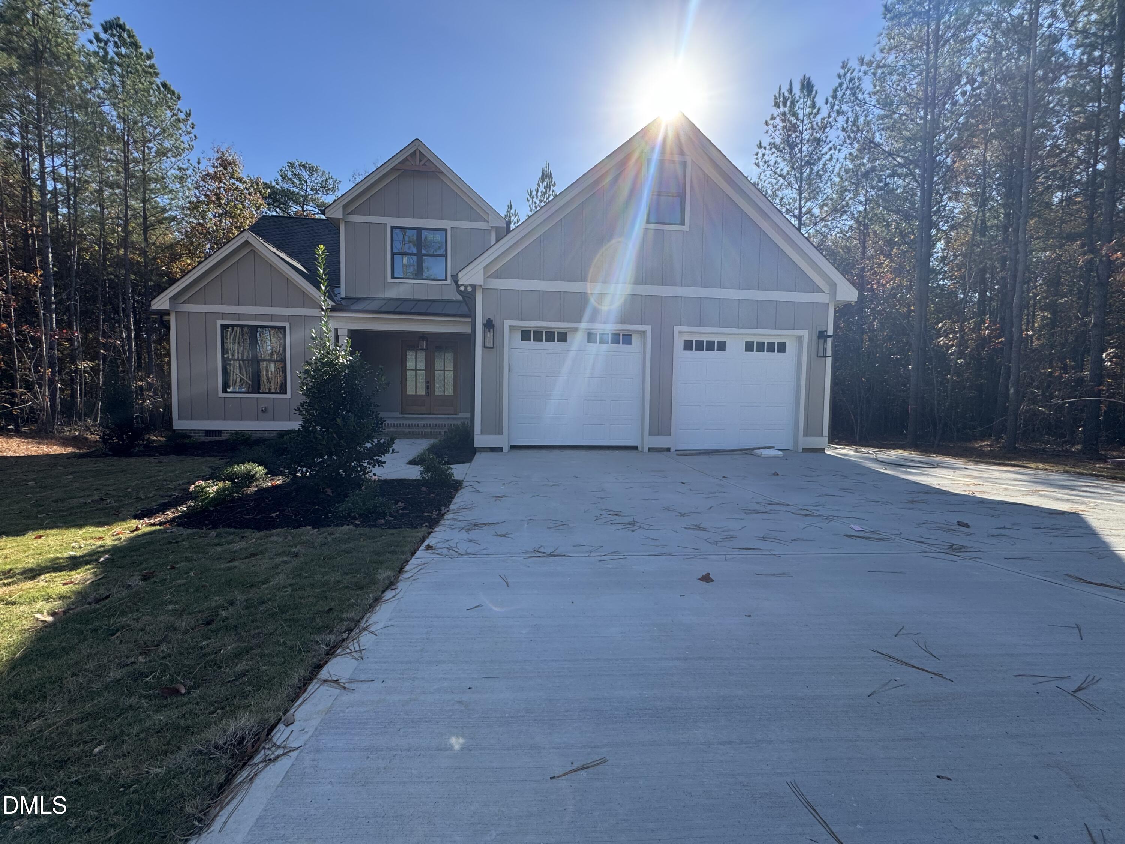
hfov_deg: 102.1
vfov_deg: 85.7
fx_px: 455
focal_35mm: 14
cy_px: 422
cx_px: 562
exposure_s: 1/980
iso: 50
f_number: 2.2
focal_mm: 2.22
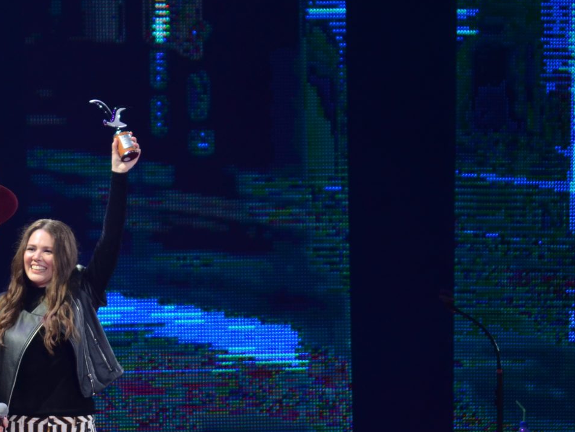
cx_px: 14
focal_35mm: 418
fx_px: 6944
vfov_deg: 3.6
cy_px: 191
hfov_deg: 4.7
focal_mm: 135
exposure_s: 1/125
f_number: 5
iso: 800
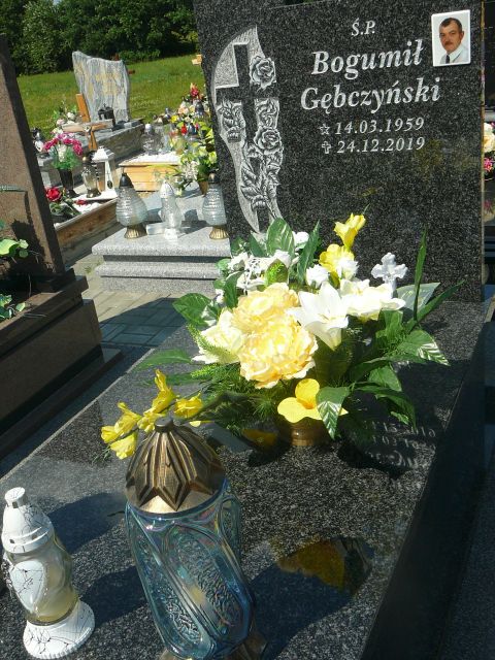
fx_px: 725
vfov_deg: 49.0
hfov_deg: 37.7
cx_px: 248
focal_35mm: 38
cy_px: 330
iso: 80
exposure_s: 1/500
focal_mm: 5.6
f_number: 5
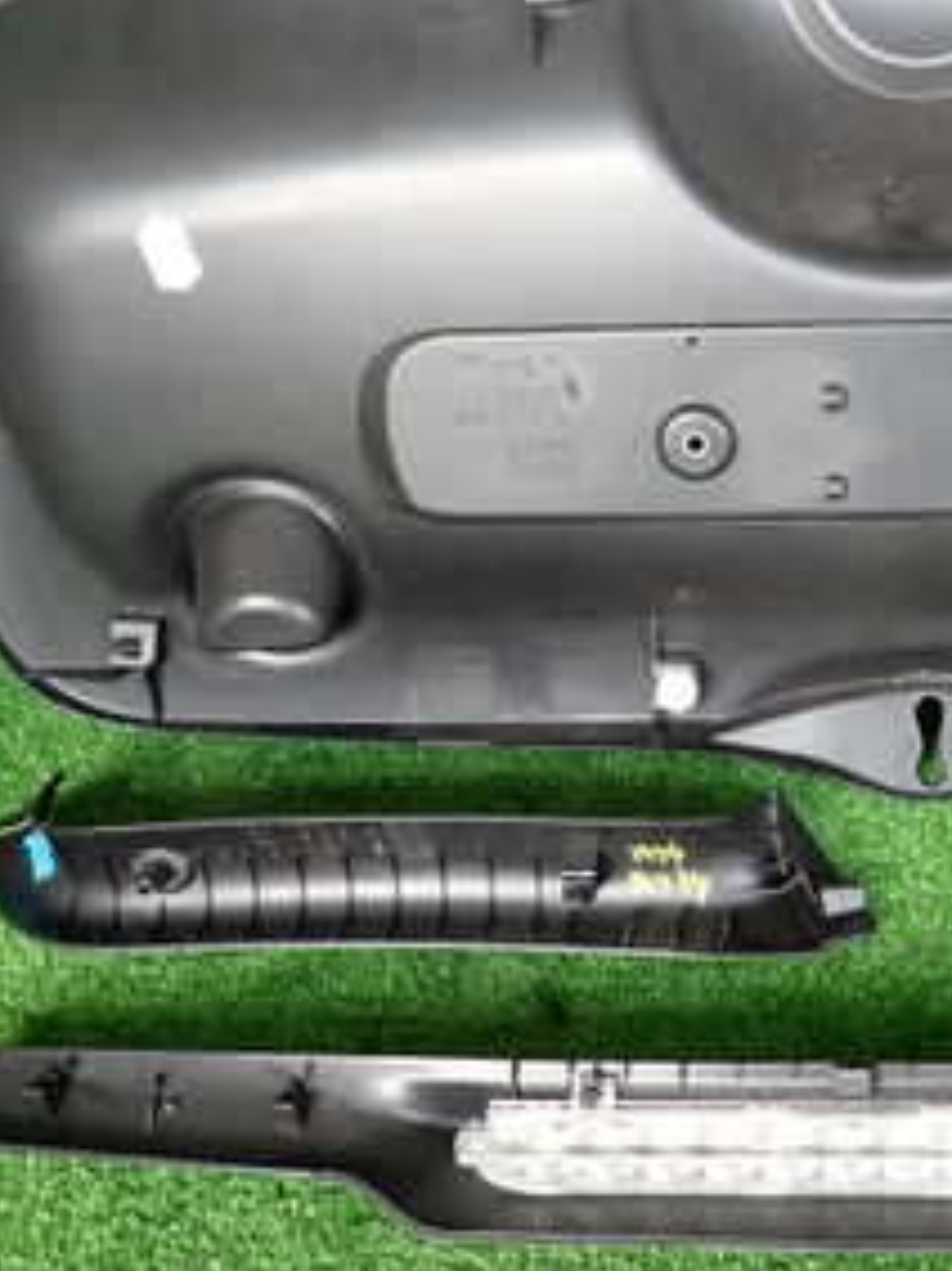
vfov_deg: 36.0
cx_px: 903
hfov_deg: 26.4
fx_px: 1945
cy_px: 467
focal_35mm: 53
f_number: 2
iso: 200
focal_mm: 4.5
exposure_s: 1/100
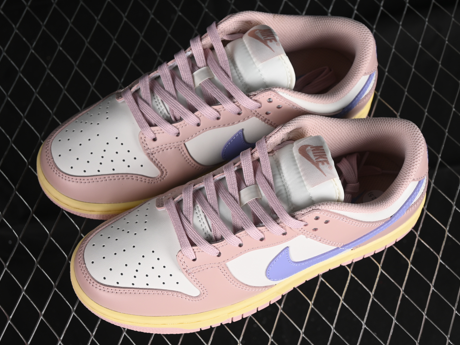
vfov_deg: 18.0
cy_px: 173
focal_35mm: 82
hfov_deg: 23.8
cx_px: 239
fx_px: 1090
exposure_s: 1/80
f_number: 7.1
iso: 160
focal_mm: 50
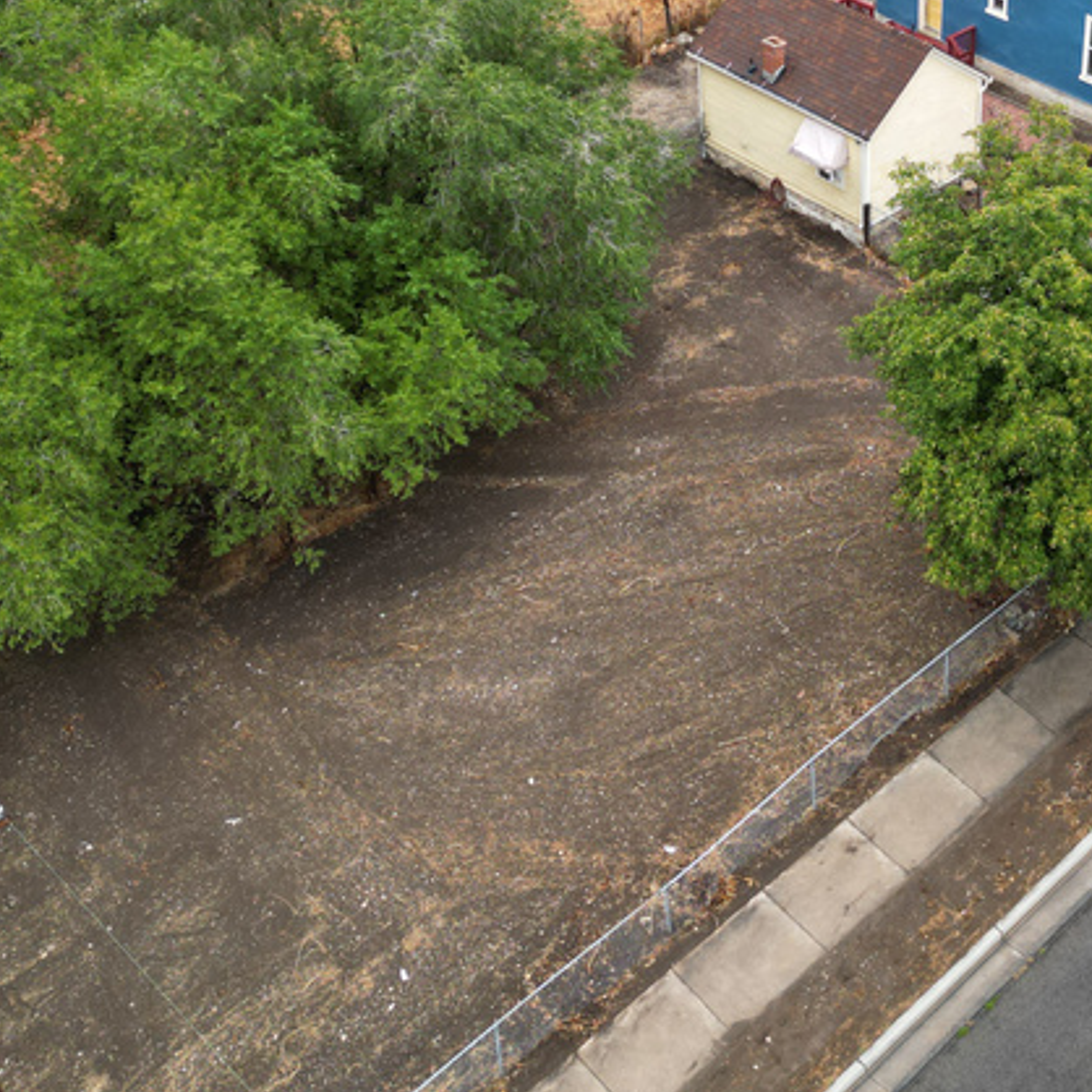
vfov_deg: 31.7
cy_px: 170
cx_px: 836
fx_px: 1856
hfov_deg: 32.1
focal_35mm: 52
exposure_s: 1/640
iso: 120
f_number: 1.7
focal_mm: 6.72
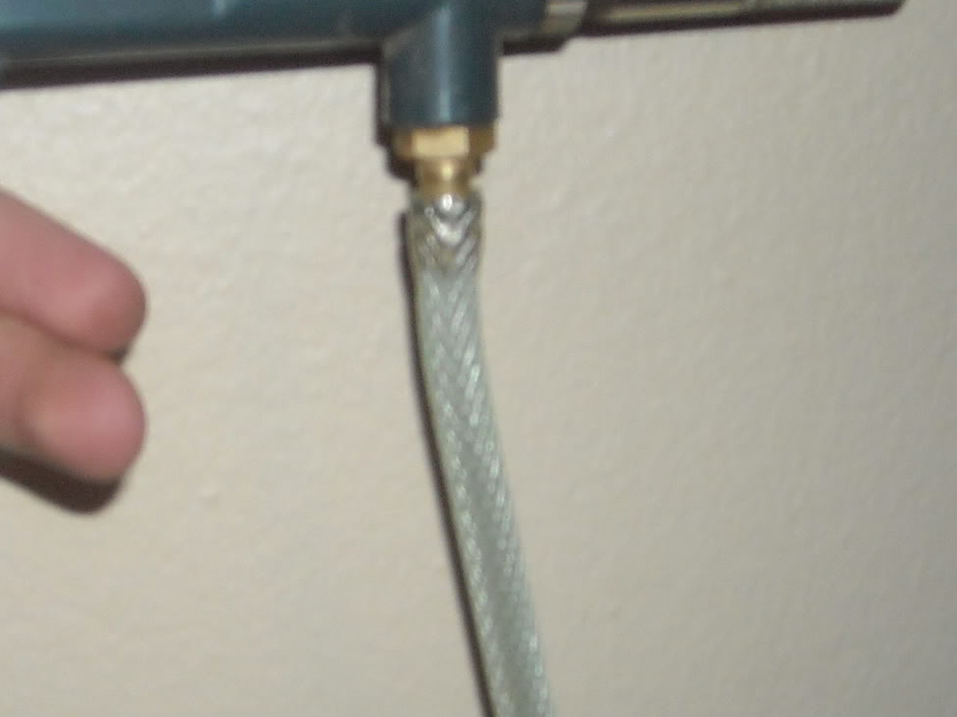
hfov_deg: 22.9
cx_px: 59
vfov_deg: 17.7
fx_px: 2294
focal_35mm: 83
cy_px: 221
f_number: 2.8
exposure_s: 1/60
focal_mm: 5.7
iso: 200
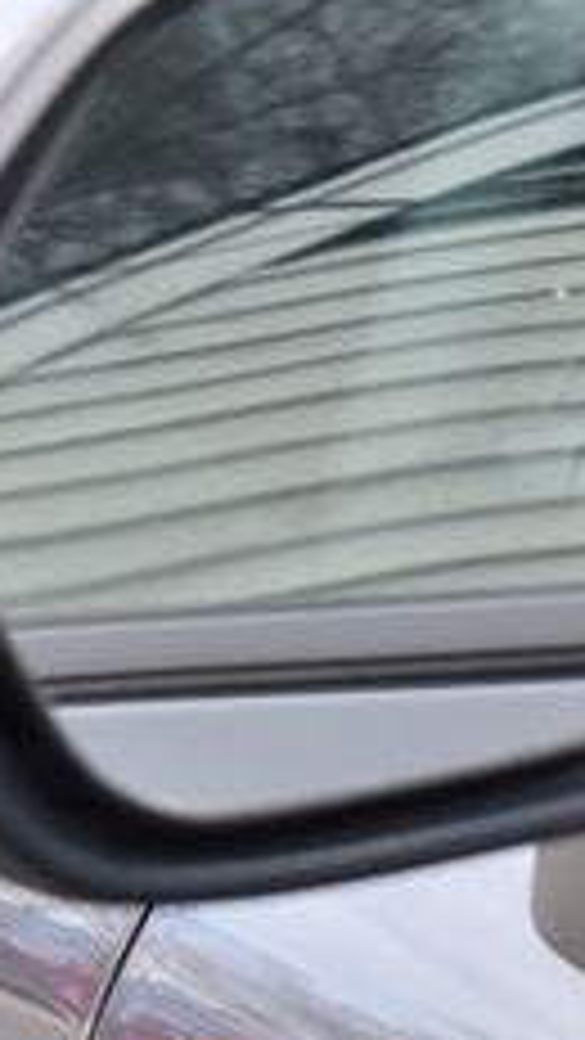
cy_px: 338
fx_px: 6601
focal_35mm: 239
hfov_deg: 5.1
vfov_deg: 9.0
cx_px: 414
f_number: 7.1
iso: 400
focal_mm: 55
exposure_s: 1/125
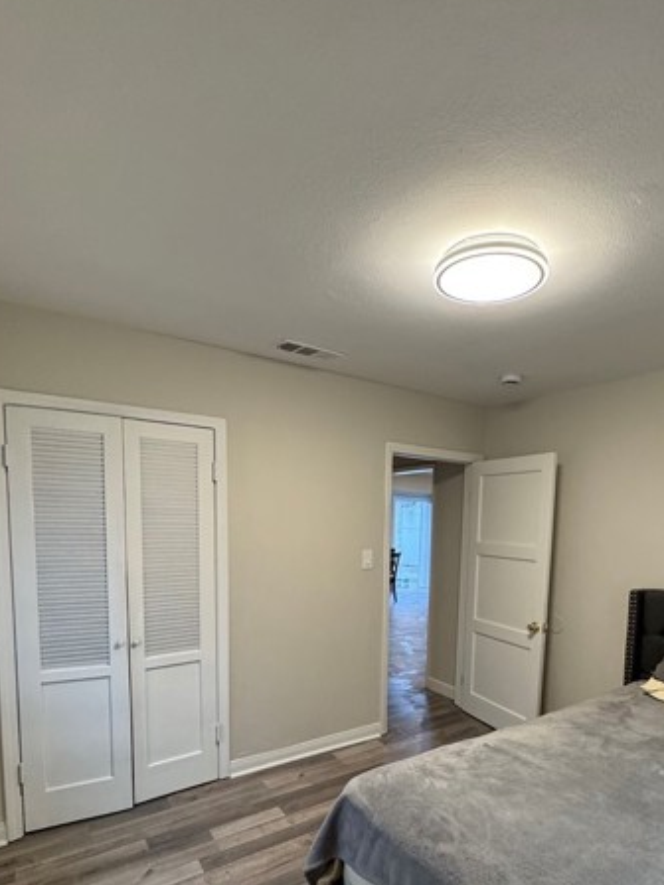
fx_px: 512
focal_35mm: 20
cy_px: 571
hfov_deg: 65.6
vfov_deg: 79.7
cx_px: 383
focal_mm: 2.22
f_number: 2.2
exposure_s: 1/120
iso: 250
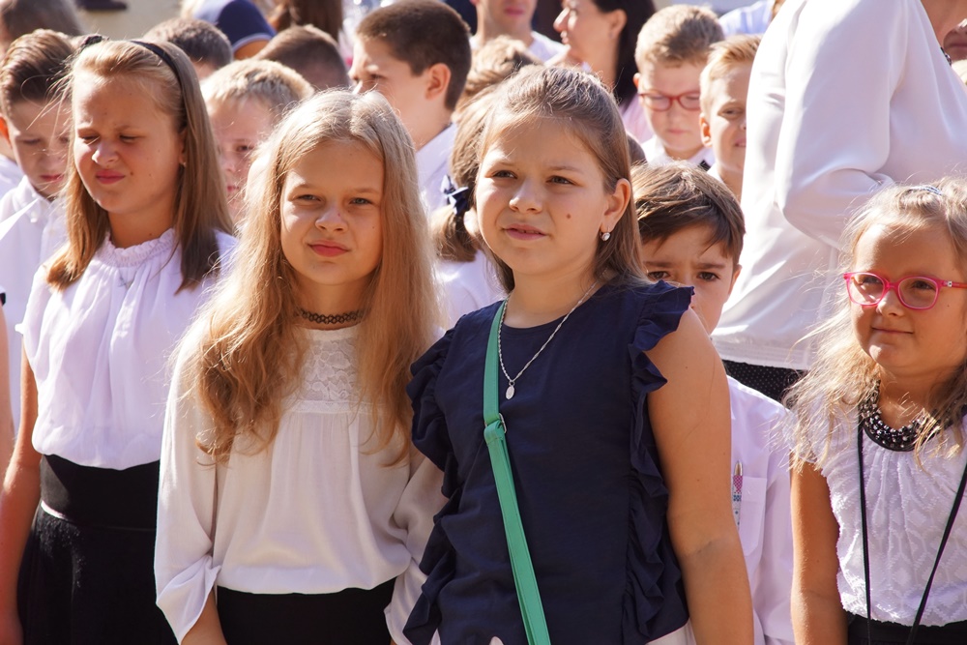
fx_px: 5641
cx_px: 484
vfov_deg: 6.5
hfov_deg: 9.8
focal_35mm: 210
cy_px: 322
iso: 640
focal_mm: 140
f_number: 11
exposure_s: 1/250
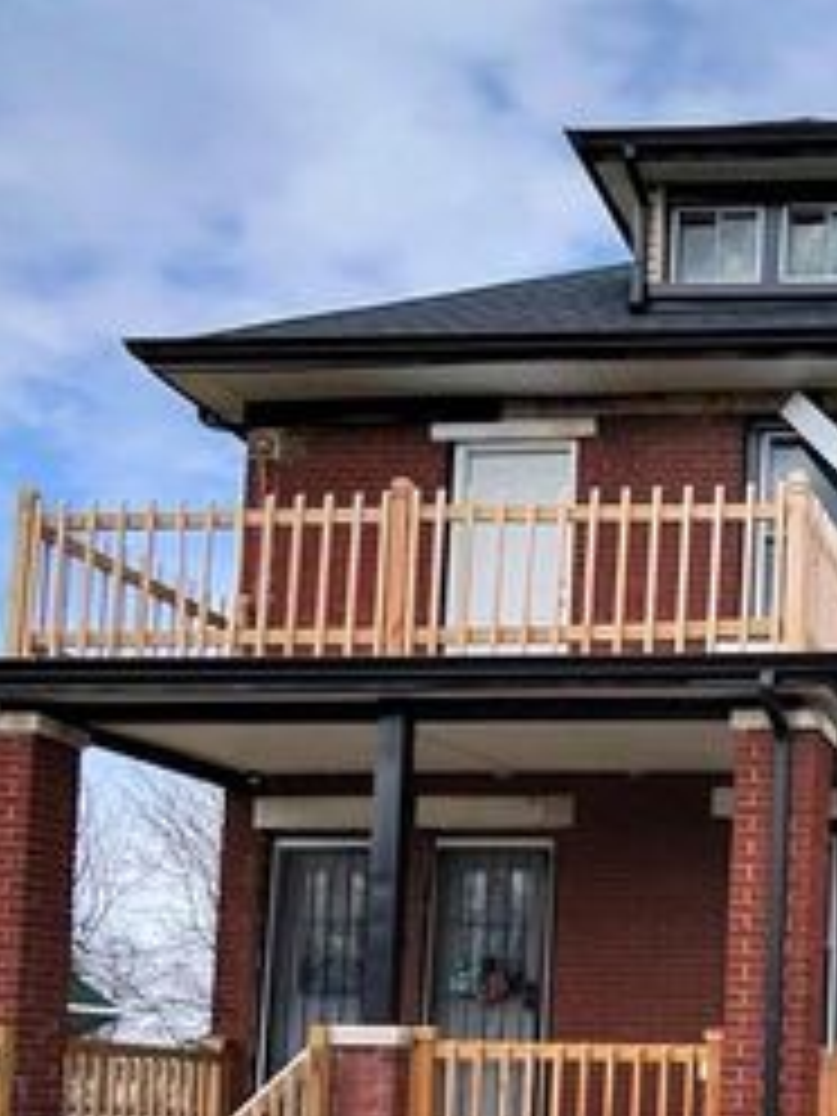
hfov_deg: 32.6
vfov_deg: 47.6
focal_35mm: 35
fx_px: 1128
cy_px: 992
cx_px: 1035
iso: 54
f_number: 2.2
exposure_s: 1/833
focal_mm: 2.24
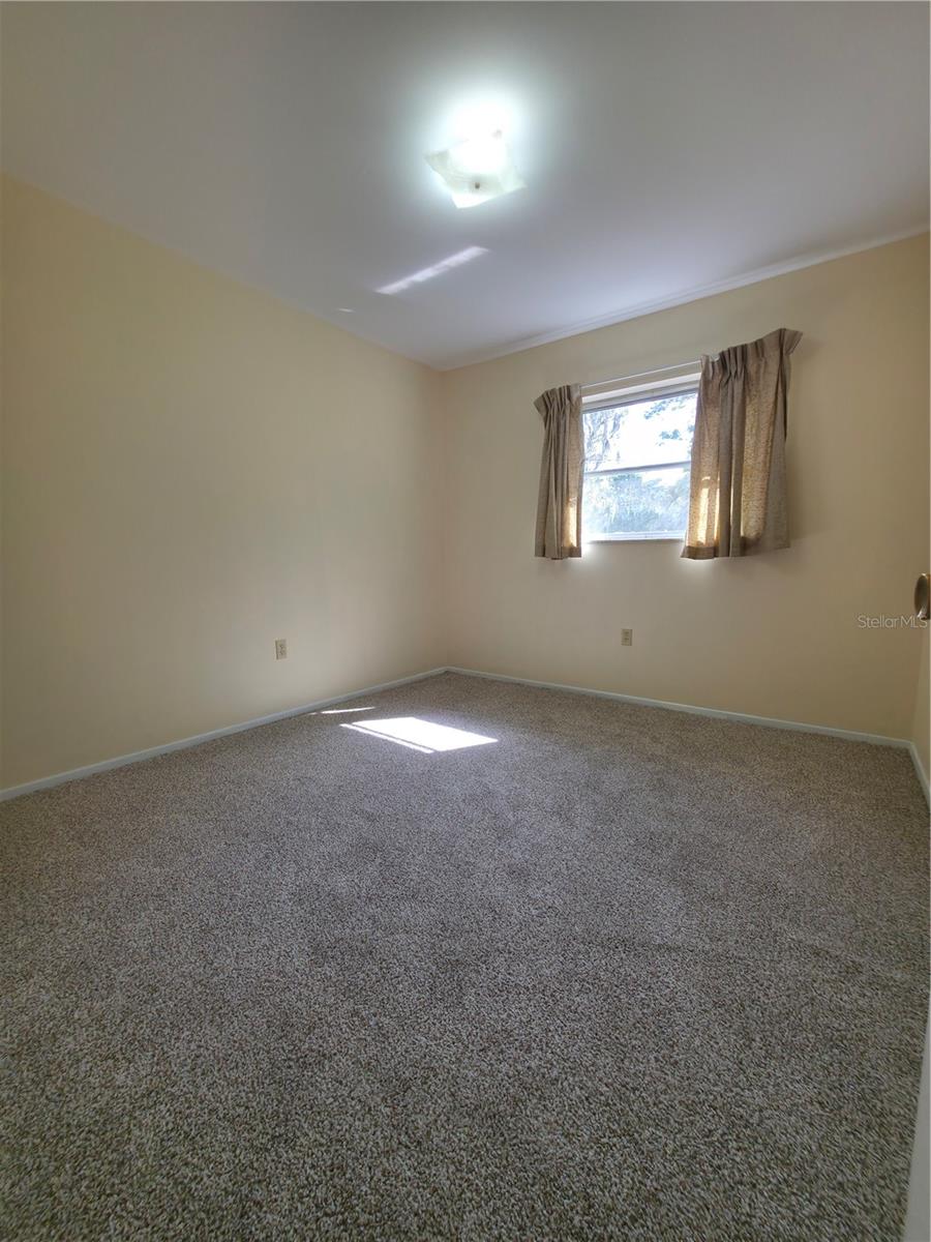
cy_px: 621
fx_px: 466
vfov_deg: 106.2
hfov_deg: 89.9
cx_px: 466
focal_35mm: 13
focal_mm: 2.2
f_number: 1.9
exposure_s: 1/60
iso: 25
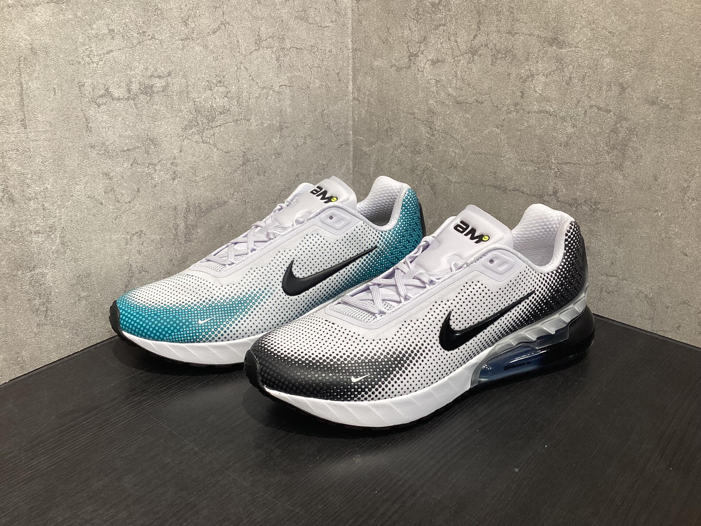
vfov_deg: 45.4
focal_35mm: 31
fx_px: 628
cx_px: 350
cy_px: 263
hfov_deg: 58.4
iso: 64
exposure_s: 1/60
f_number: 2.4
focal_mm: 3.3
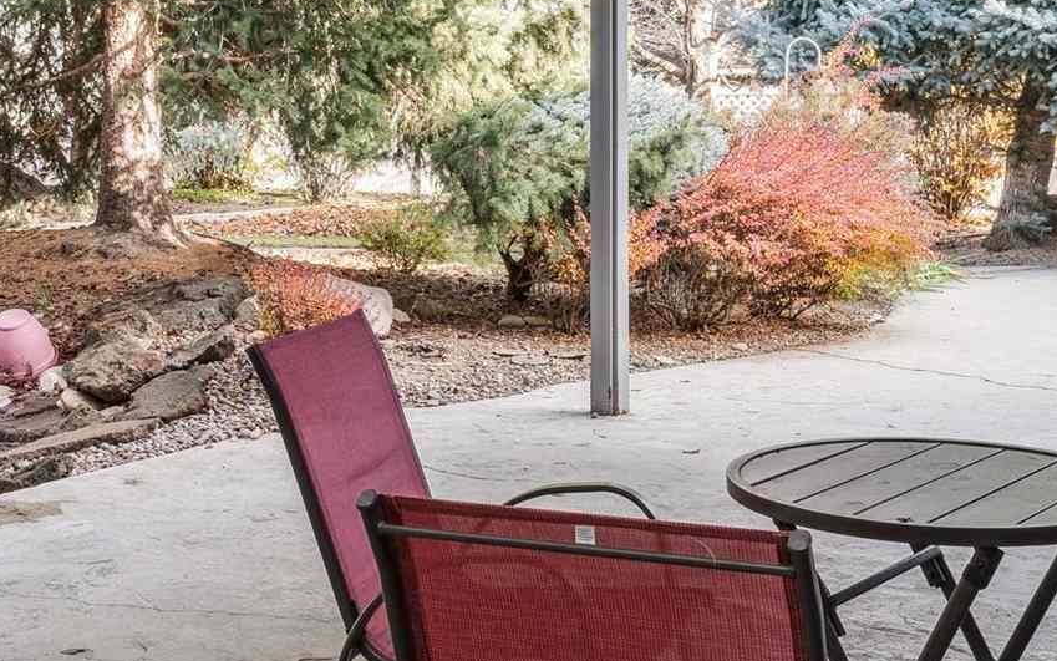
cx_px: 352
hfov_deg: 33.1
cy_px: 91
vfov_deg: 20.9
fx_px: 1764
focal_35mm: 61
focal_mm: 16.6
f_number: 13
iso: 400
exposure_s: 1/25
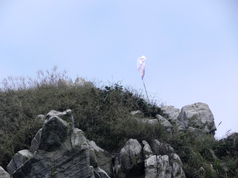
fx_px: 2317
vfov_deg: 4.4
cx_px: 119
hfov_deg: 5.9
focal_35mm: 337
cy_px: 89
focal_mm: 59.9
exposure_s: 1/550
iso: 160
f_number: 7.1
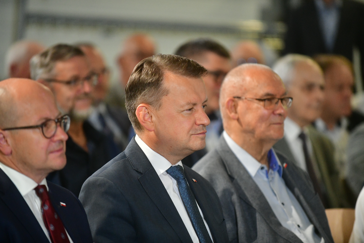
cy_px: 122
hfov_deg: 10.3
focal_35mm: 200
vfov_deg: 6.9
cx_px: 182
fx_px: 2022
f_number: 2.8
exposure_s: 1/400
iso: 2500
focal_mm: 200
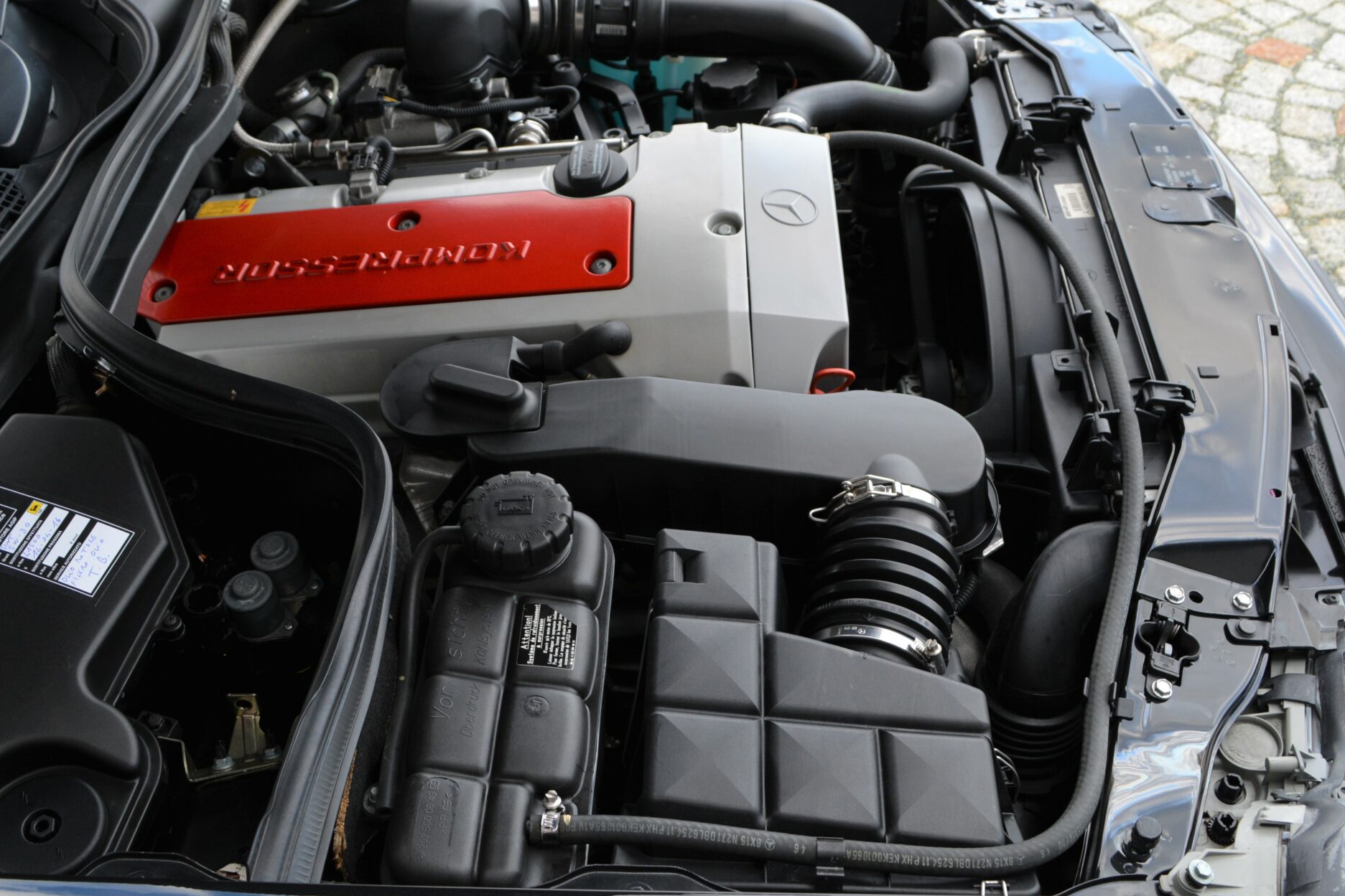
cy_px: 398
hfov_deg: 47.4
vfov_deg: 32.6
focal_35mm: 41
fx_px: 1532
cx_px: 684
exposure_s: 1/100
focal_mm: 20
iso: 400
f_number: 5
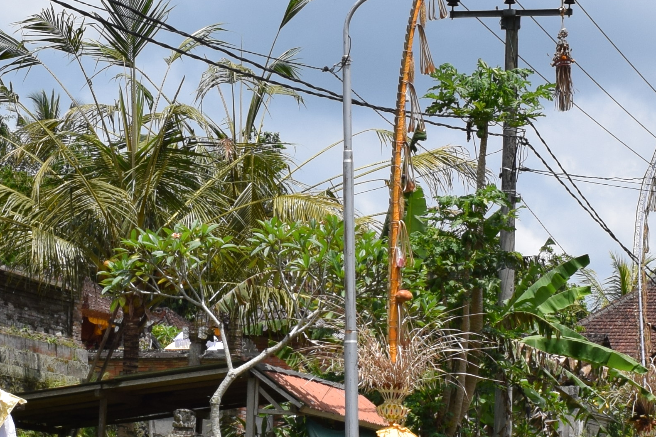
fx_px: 2804
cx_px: 215
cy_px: 330
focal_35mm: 154
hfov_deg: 13.3
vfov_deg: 8.9
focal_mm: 27
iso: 200
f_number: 10
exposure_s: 1/400
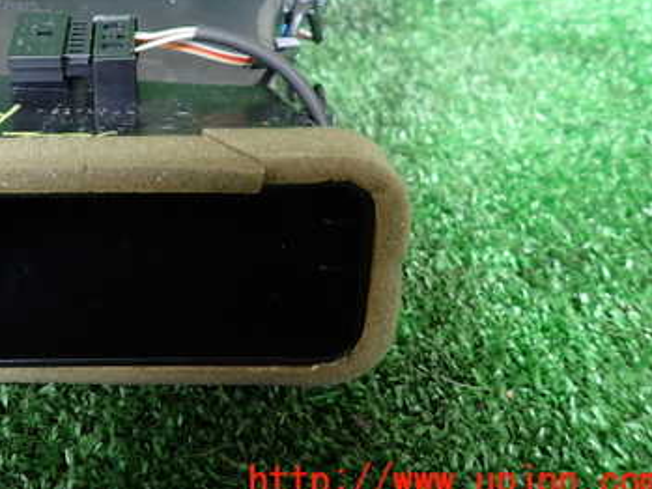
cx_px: 110
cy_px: 86
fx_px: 810
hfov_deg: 41.5
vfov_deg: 32.5
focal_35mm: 43
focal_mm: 4.5
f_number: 2
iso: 200
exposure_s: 1/50
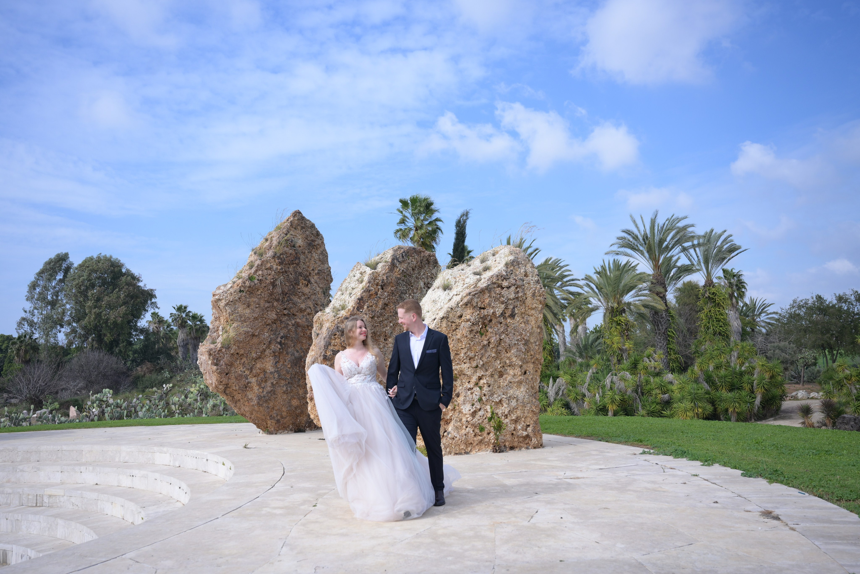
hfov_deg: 63.6
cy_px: 287
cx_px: 430
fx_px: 693
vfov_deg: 45.0
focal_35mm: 29
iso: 125
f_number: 3.5
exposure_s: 1/1600
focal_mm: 29
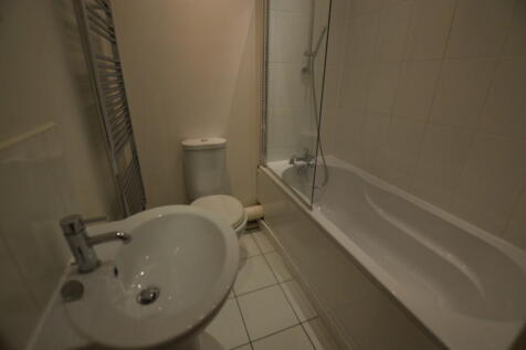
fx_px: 219
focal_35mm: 15
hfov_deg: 100.4
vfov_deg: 77.3
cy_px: 175
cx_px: 263
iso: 400
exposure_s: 1/60
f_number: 3.5
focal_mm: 10
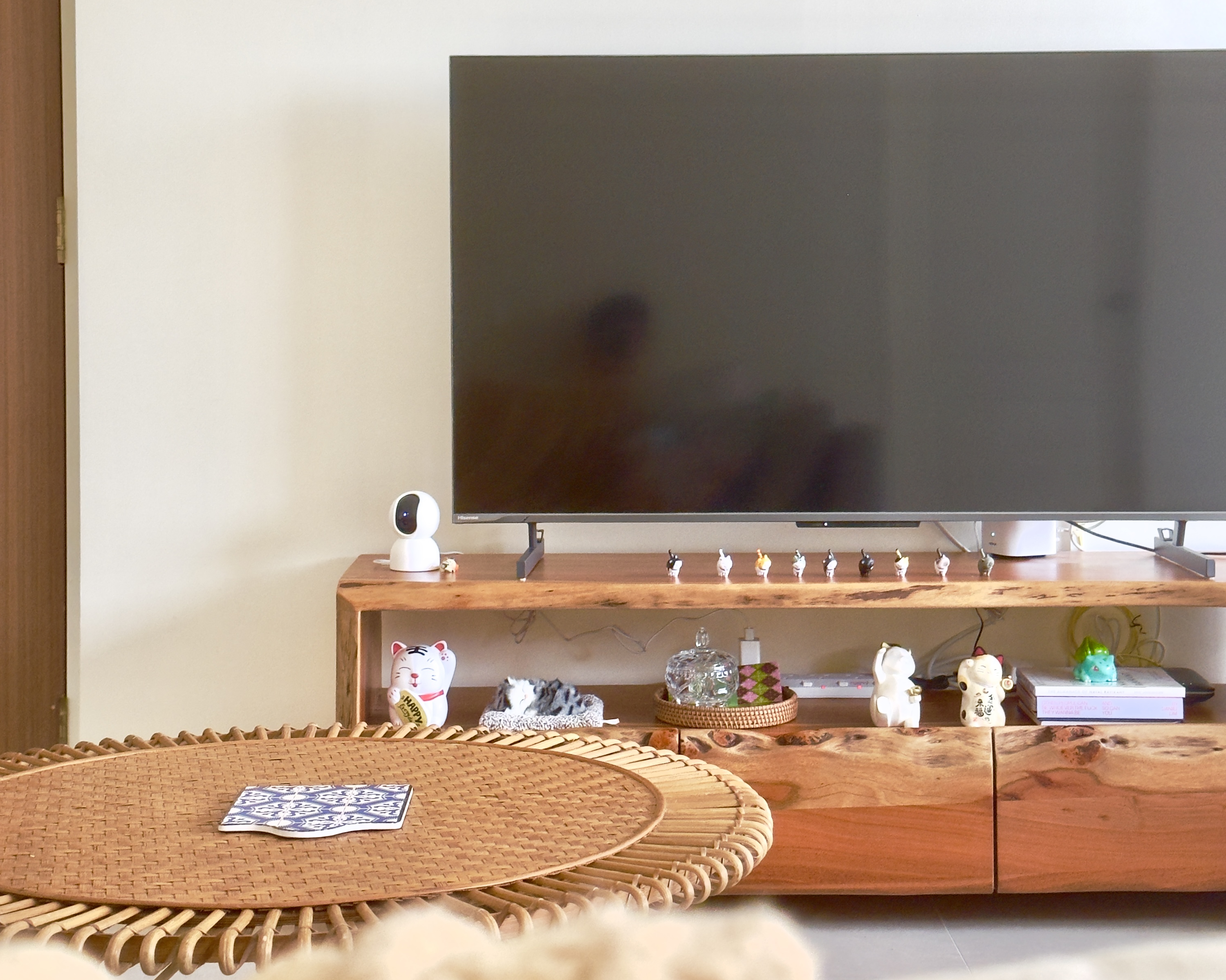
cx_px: 615
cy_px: 391
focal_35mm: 63
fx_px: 2286
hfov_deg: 30.0
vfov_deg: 24.2
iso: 250
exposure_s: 1/42
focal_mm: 6.76
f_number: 1.78
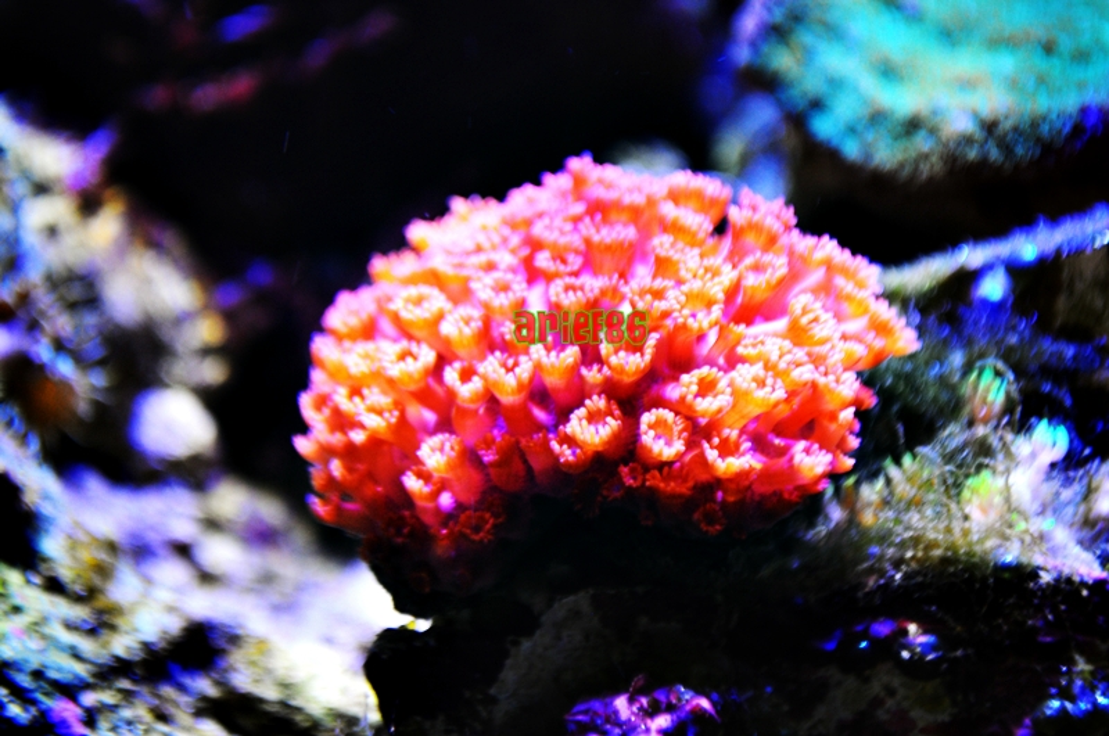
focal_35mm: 82
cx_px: 554
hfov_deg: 24.7
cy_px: 368
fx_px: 2538
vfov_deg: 16.5
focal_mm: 55
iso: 640
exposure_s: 1/30
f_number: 7.1
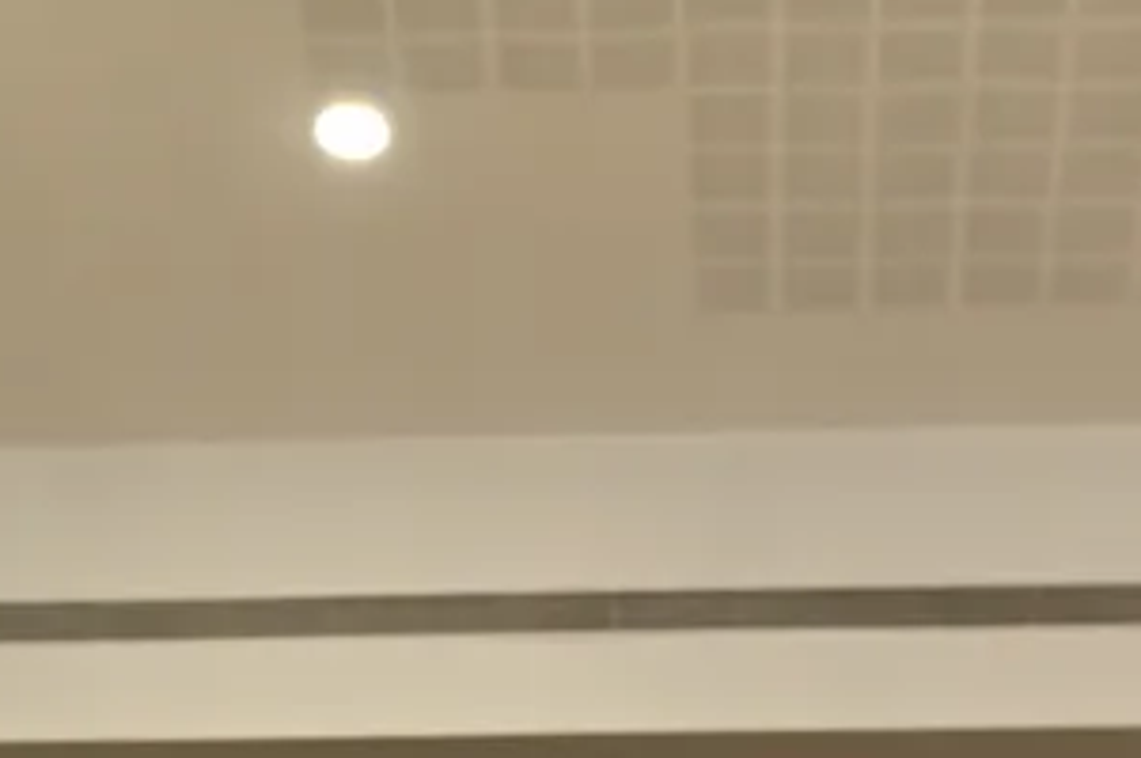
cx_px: 171
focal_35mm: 149
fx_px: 4717
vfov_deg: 8.6
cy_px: 1609
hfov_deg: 13.7
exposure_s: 1/125
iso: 800
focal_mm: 35
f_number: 4
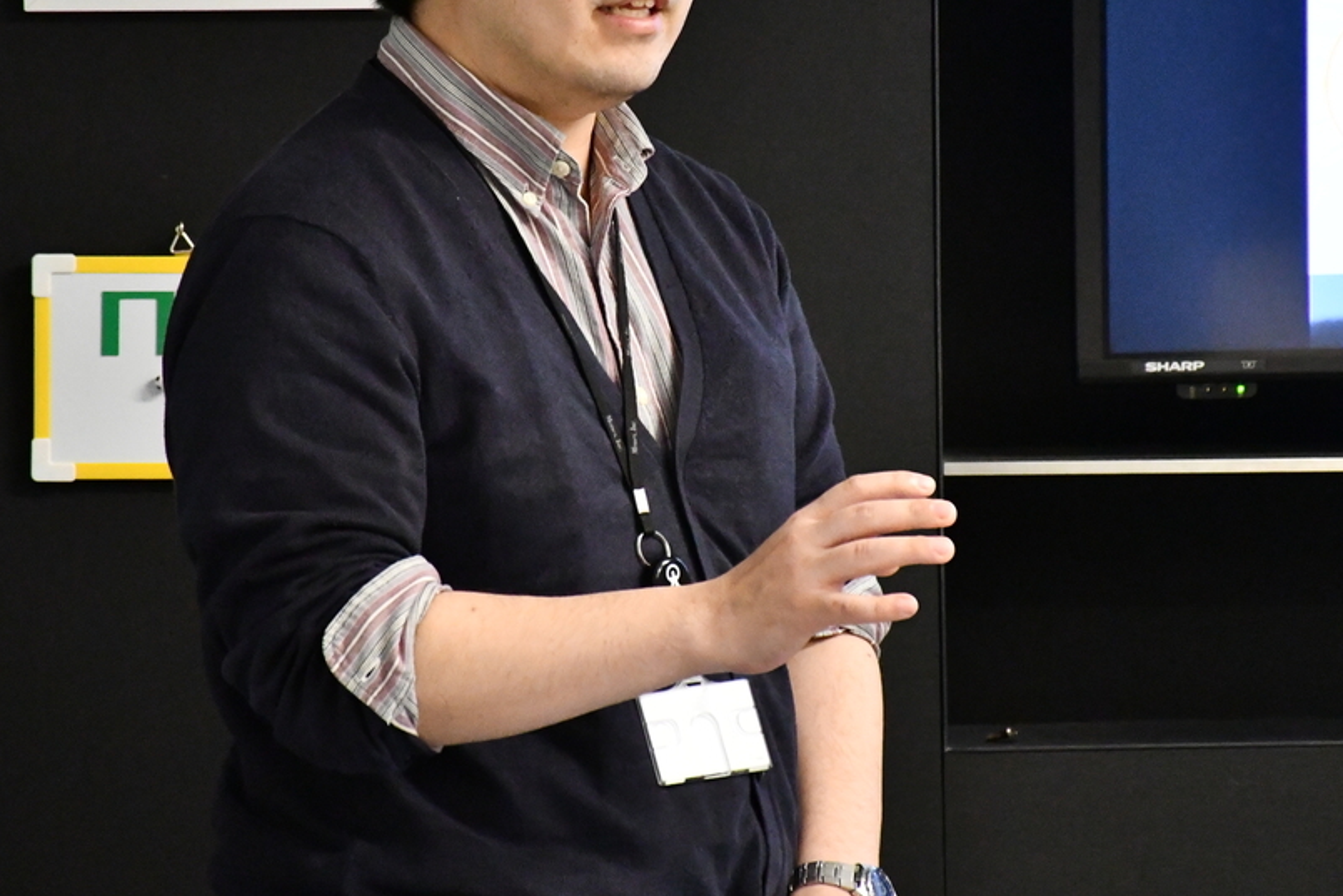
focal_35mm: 313
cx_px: 642
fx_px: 11678
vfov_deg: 4.4
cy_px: 344
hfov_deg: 6.6
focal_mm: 140
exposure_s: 1/250
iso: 9000
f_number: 5.6
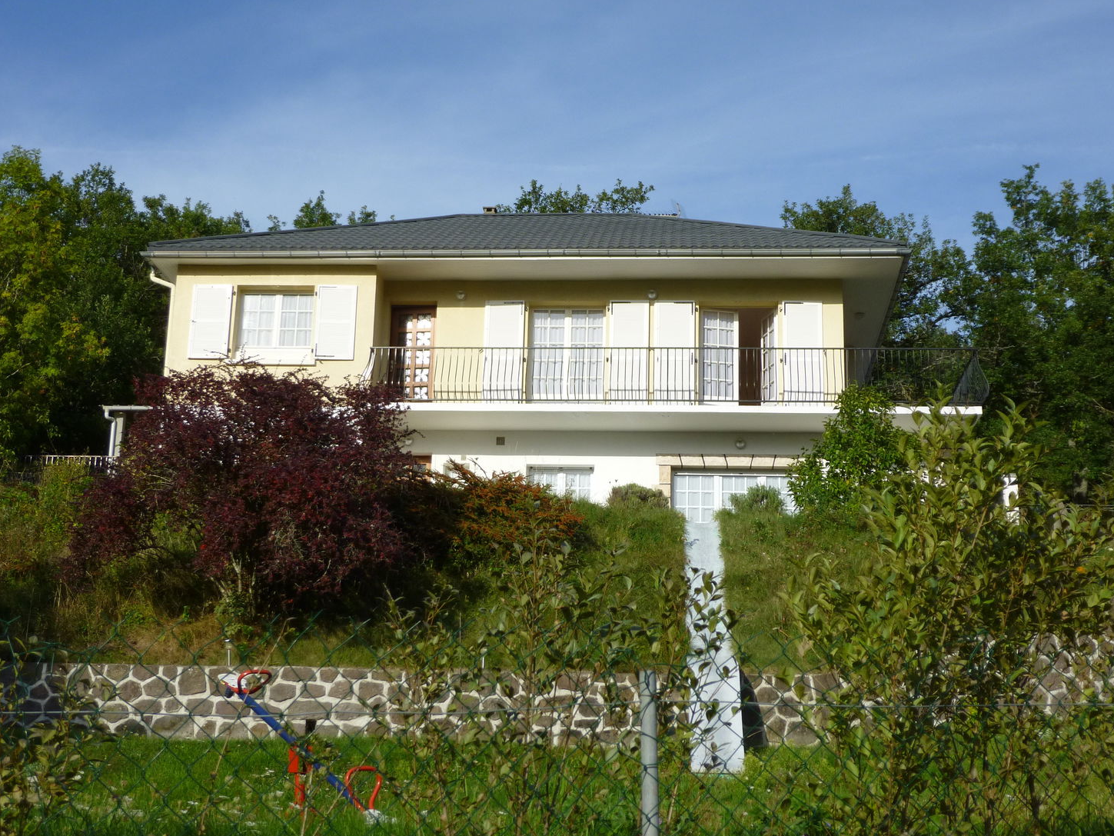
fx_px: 1706
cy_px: 392
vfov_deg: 27.5
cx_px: 551
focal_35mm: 53
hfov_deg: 36.2
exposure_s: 1/800
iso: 100
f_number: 4
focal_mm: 8.6
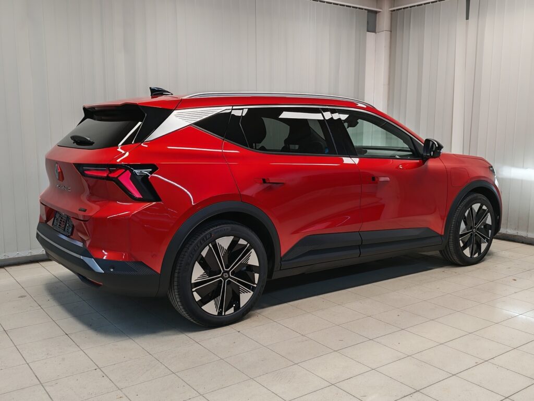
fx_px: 540
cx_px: 267
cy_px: 200
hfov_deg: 52.6
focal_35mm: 35
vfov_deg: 40.7
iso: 80
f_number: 1.6
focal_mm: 5.4
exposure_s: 1/60
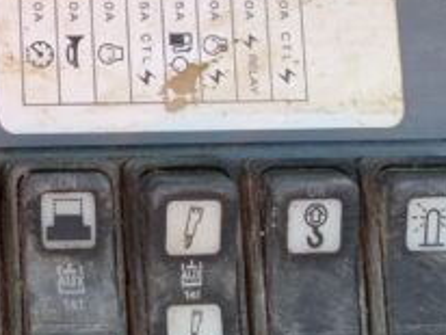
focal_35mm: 144
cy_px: -50
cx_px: -65
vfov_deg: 10.2
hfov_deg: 13.4
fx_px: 1857
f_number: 1.8
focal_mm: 3
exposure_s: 1/122
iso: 25
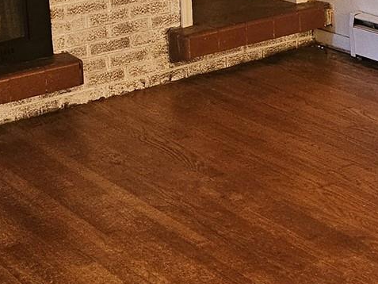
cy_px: -86
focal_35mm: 103
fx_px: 1125
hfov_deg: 18.7
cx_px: 349
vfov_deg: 13.8
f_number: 1.8
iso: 500
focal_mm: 5
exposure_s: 1/120
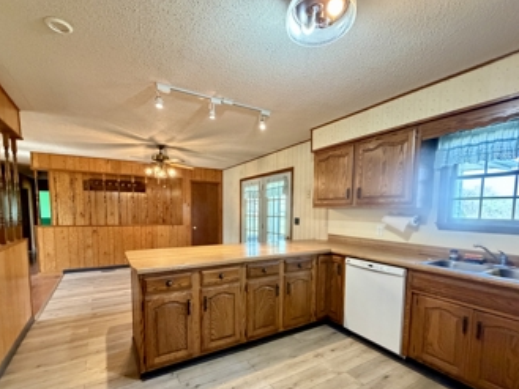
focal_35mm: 17
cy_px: 233
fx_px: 255
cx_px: 251
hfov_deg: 91.0
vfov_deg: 74.0
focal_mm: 2.22
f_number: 2.2
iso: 800
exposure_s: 1/60
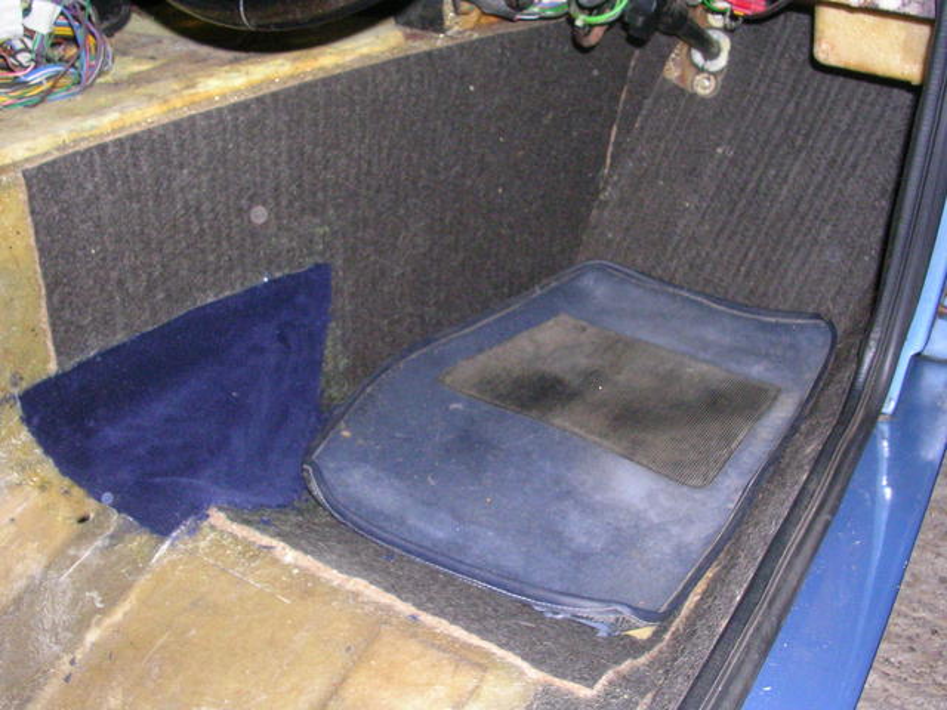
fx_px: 1040
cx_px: 474
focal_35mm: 38
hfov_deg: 49.0
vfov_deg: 37.7
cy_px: 355
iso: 200
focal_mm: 5.8
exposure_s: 1/60.1
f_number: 5.6
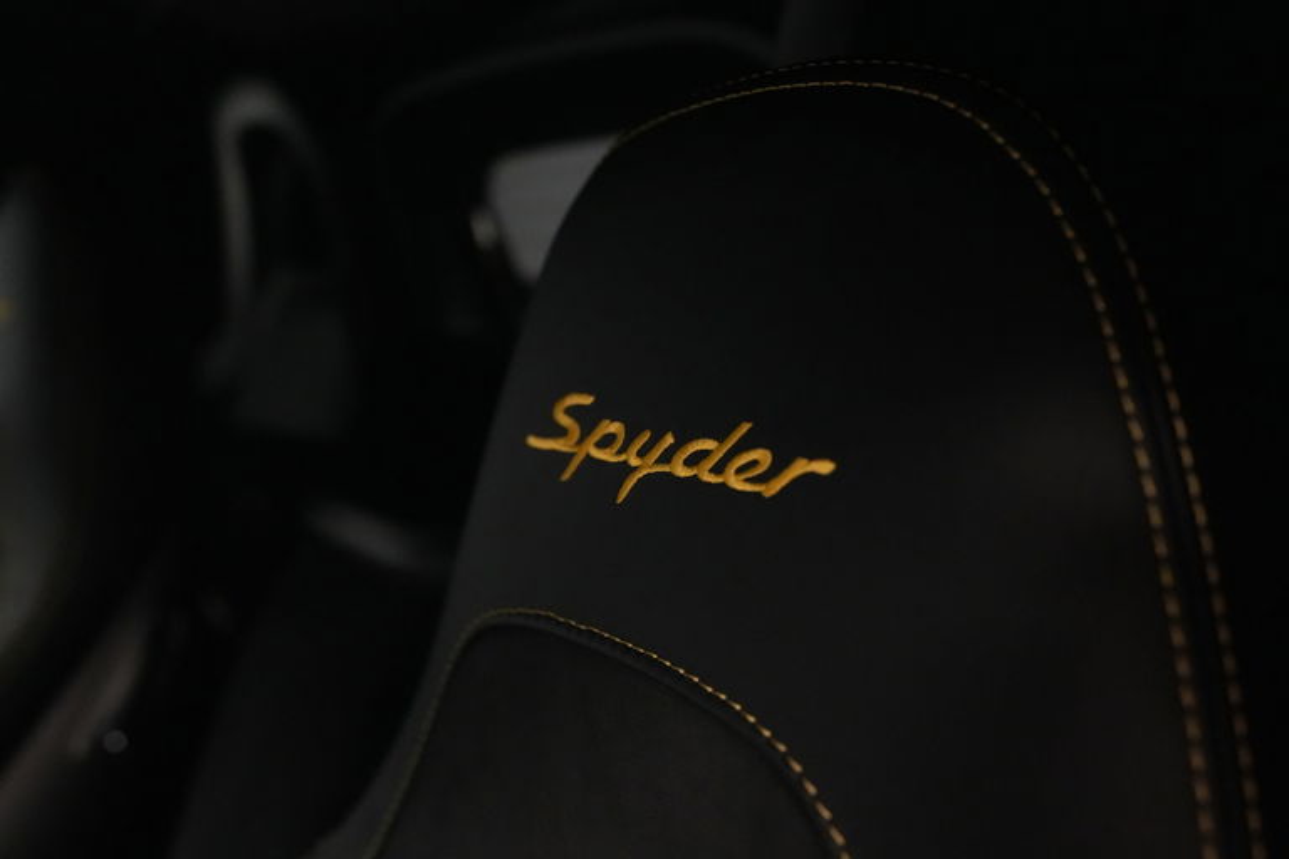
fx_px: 1253
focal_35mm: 35
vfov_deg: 37.9
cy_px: 430
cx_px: 644
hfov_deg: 54.4
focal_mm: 35
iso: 12800
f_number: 4
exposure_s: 1/60
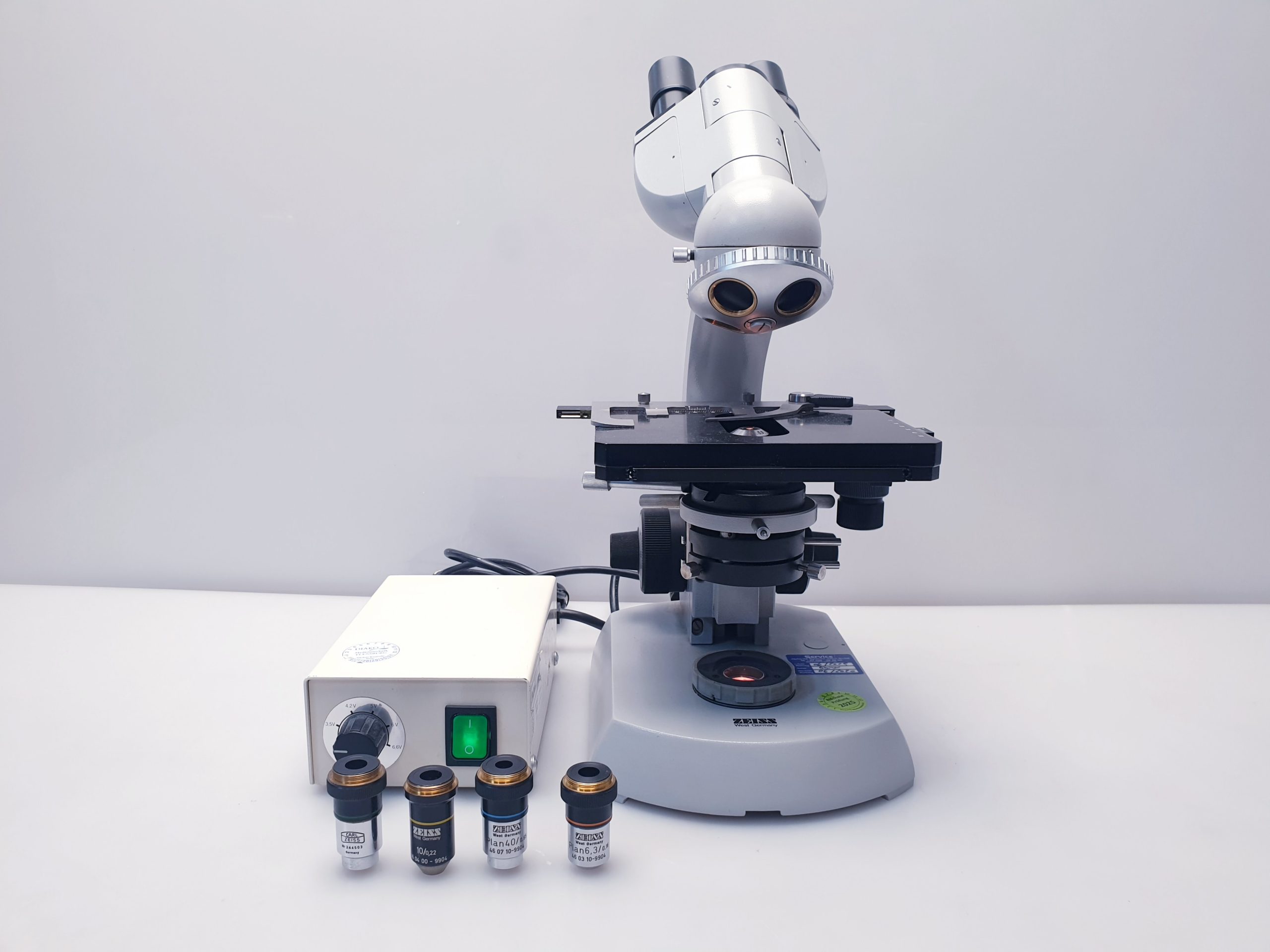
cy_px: 476
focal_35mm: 26
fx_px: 954
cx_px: 635
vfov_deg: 53.1
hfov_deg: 67.3
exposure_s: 1/50
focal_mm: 4.3
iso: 64
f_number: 2.4
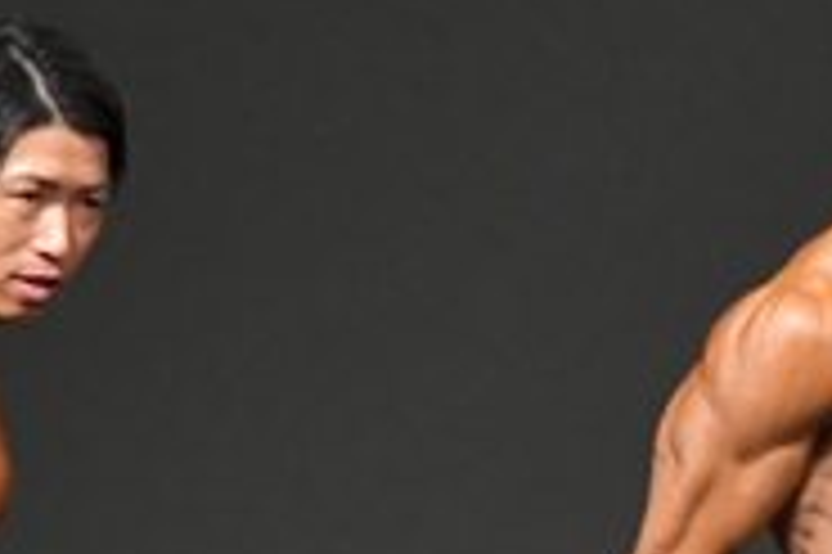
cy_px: 739
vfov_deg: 0.9
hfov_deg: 1.4
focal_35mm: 1446
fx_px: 33388
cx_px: 870
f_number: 5.6
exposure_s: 1/400
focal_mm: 230
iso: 5000
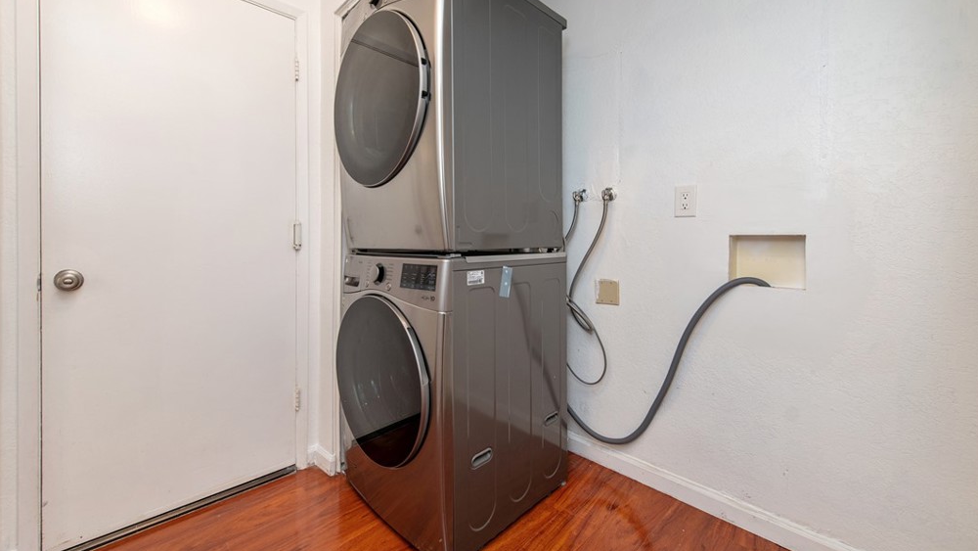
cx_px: 483
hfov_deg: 103.0
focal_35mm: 15
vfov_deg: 70.3
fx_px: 389
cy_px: 244
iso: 360
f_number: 4
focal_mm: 14
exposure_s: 1/60
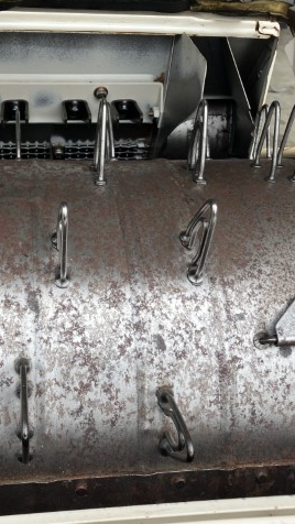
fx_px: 570
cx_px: 100
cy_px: 261
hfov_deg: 28.9
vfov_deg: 49.4
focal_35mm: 41
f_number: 1.8
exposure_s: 1/639
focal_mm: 3.99
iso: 32
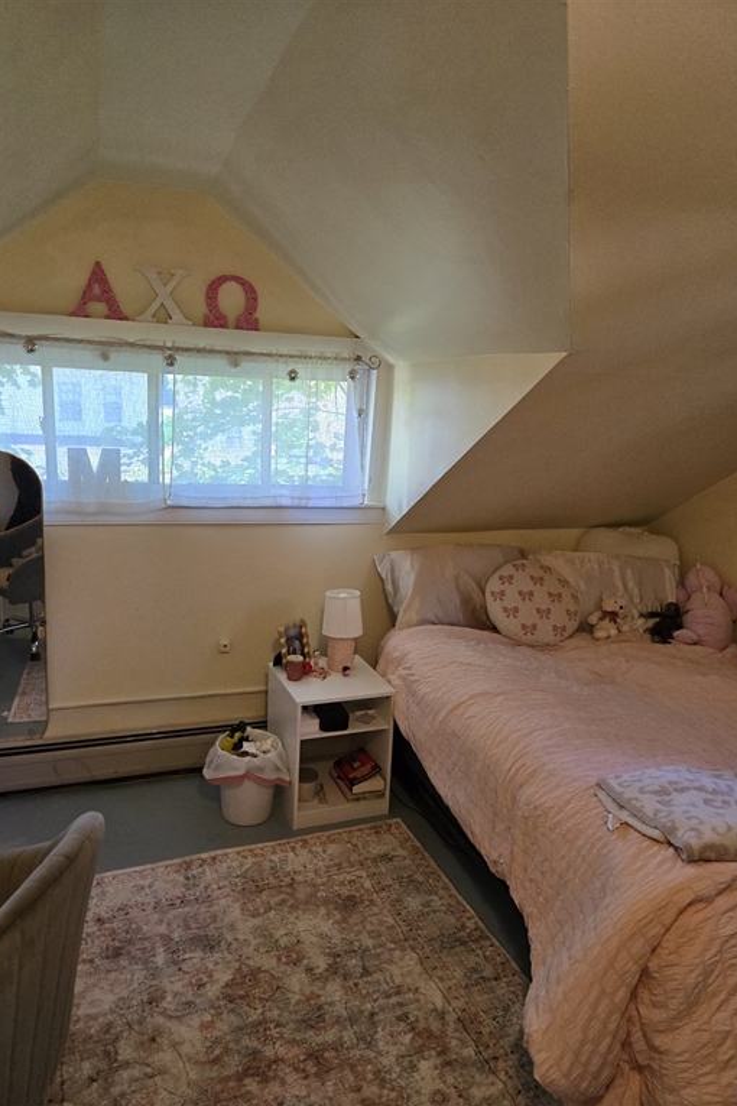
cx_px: 335
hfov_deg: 53.1
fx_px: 737
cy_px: 554
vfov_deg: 73.7
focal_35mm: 24
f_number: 1.8
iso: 320
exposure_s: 1/120
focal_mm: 5.4
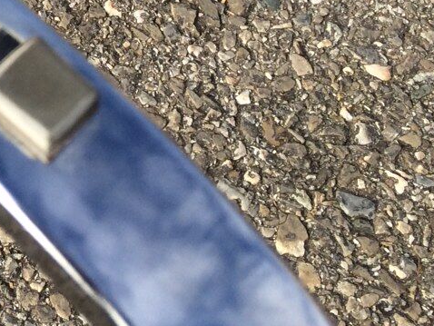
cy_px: -178
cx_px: -275
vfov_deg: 13.9
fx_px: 1242
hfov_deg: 17.2
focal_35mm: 99
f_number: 2.2
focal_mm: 4.15
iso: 32
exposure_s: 1/1325
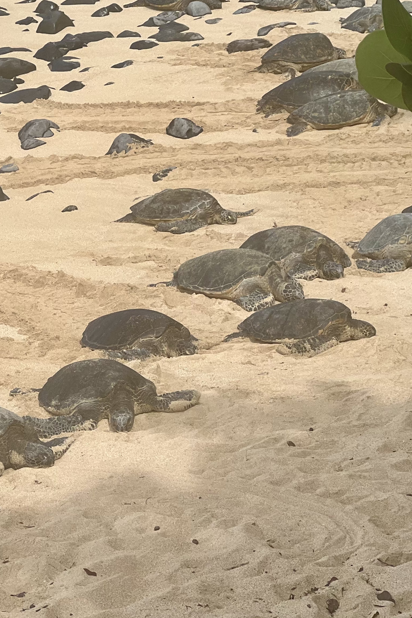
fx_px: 2402
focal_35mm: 140
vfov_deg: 14.6
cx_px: 46
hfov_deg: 9.8
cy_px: 235
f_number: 2.8
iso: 32
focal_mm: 9
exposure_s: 1/732
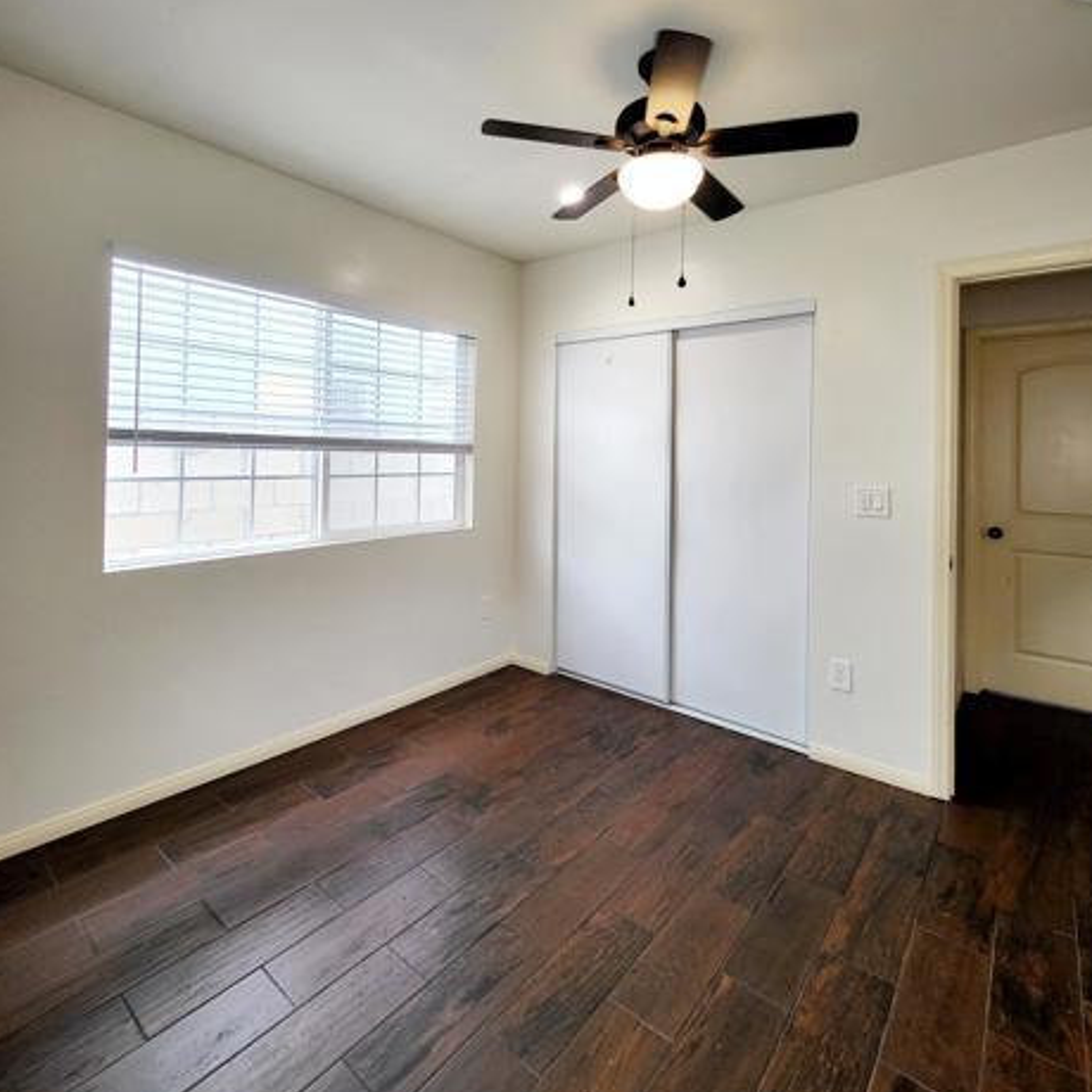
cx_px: 558
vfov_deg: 86.5
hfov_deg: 87.4
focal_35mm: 16
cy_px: 444
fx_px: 571
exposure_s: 1/60.2
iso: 50
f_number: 2.2
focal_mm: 1.74
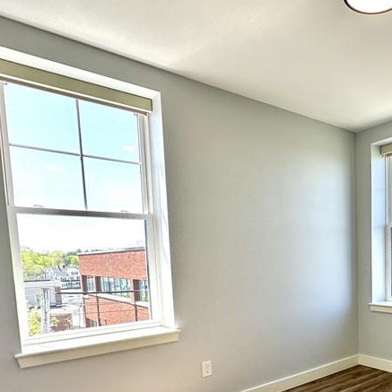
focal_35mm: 29
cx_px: 327
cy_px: 290
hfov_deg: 51.2
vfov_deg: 53.3
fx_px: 372
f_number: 2.2
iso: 40
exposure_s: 1/229
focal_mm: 2.22
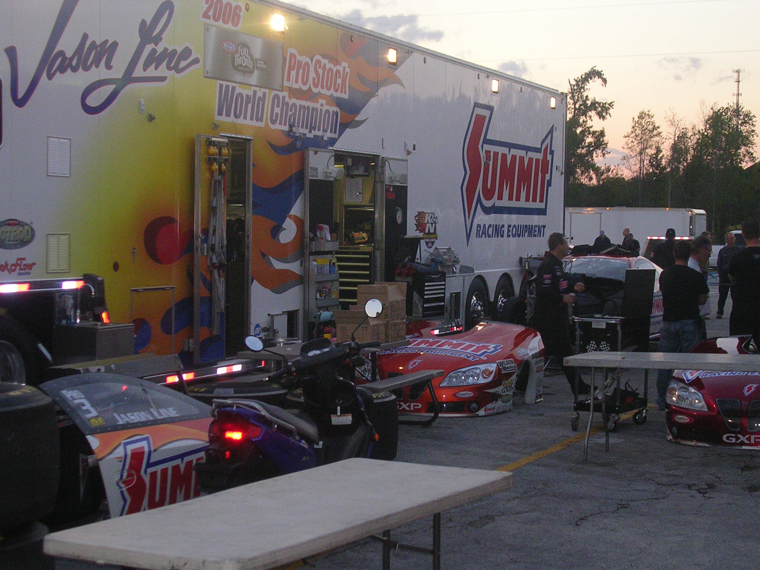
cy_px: 285
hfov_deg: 29.0
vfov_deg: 21.9
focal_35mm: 67
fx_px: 1471
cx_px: 380
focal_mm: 10.2
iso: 157
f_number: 3.6
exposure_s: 1/60.1
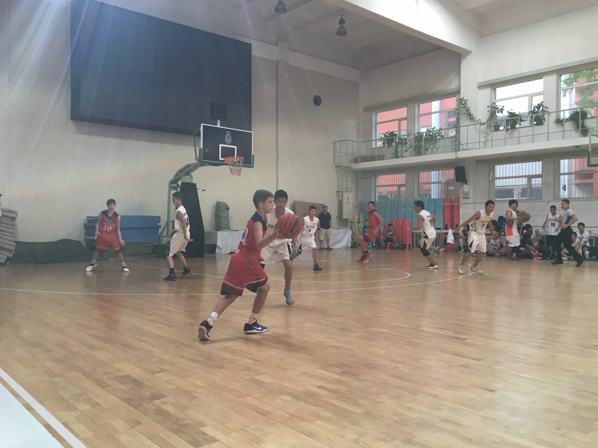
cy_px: 227
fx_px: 518
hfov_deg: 60.0
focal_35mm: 30
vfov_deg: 46.8
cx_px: 303
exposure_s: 1/33
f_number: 2.2
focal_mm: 4.15
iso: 32
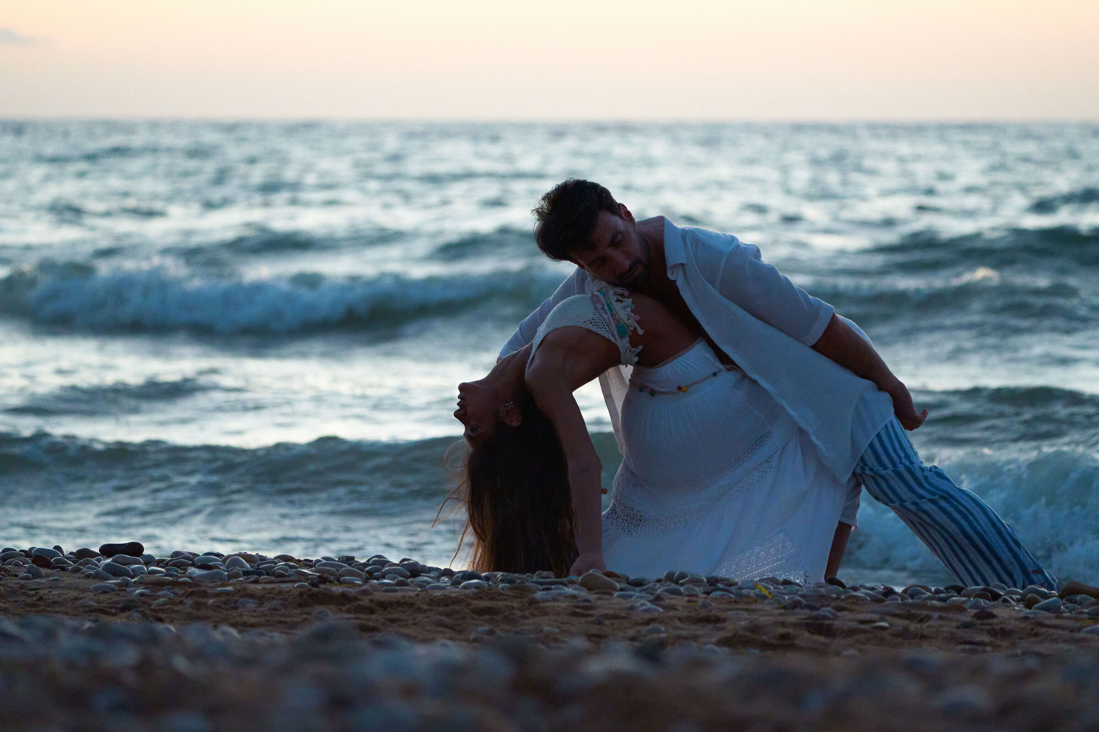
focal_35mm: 200
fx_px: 6105
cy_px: 366
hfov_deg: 10.3
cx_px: 550
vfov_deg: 6.9
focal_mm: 200
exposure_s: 1/800
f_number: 5.6
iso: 12800
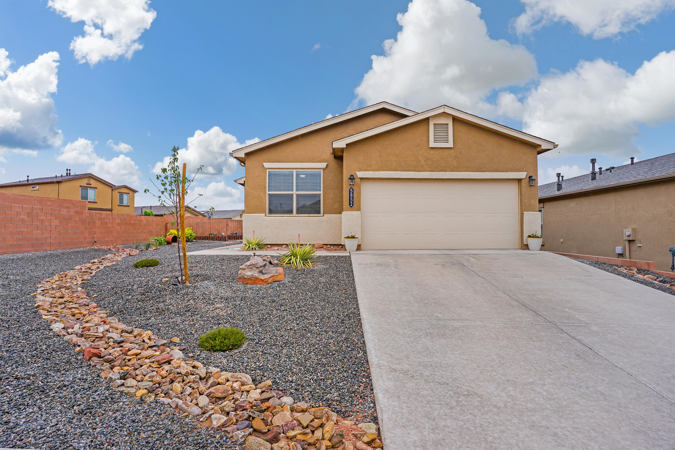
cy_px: 225
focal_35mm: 18
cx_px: 338
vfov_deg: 67.4
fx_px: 337
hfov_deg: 90.0
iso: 100
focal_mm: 18
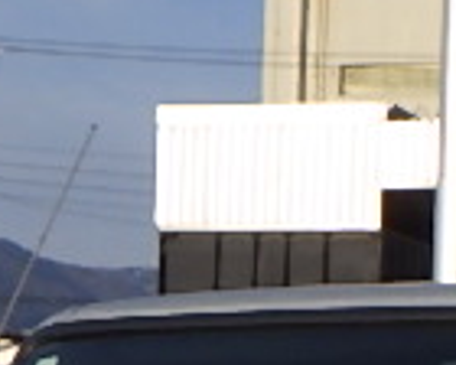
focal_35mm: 200
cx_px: 577
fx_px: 2699
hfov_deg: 9.5
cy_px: 740
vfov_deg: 7.4
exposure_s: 1/1250
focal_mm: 5
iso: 125
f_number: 4.2
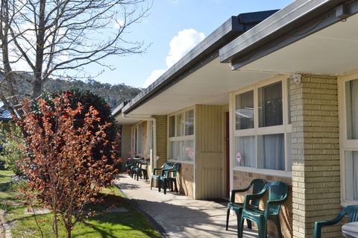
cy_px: 119
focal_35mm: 38
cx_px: 179
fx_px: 373
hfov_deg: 51.3
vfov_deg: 35.4
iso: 800
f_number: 13
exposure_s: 1/640
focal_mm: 25
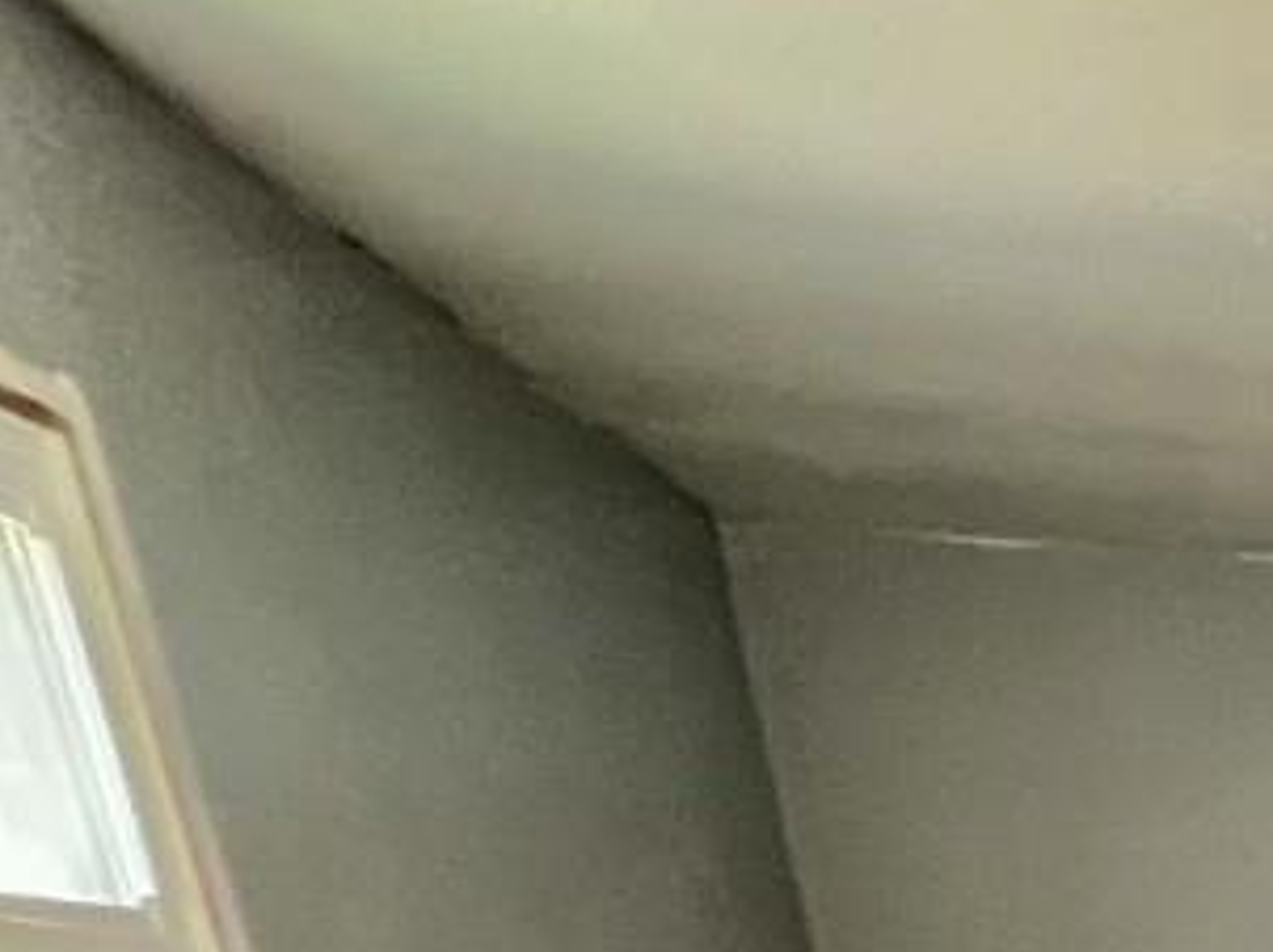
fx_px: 2278
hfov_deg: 16.3
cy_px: 1681
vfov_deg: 18.7
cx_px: 2896
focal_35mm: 62
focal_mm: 1.57
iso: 400
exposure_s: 1/60
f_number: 1.8
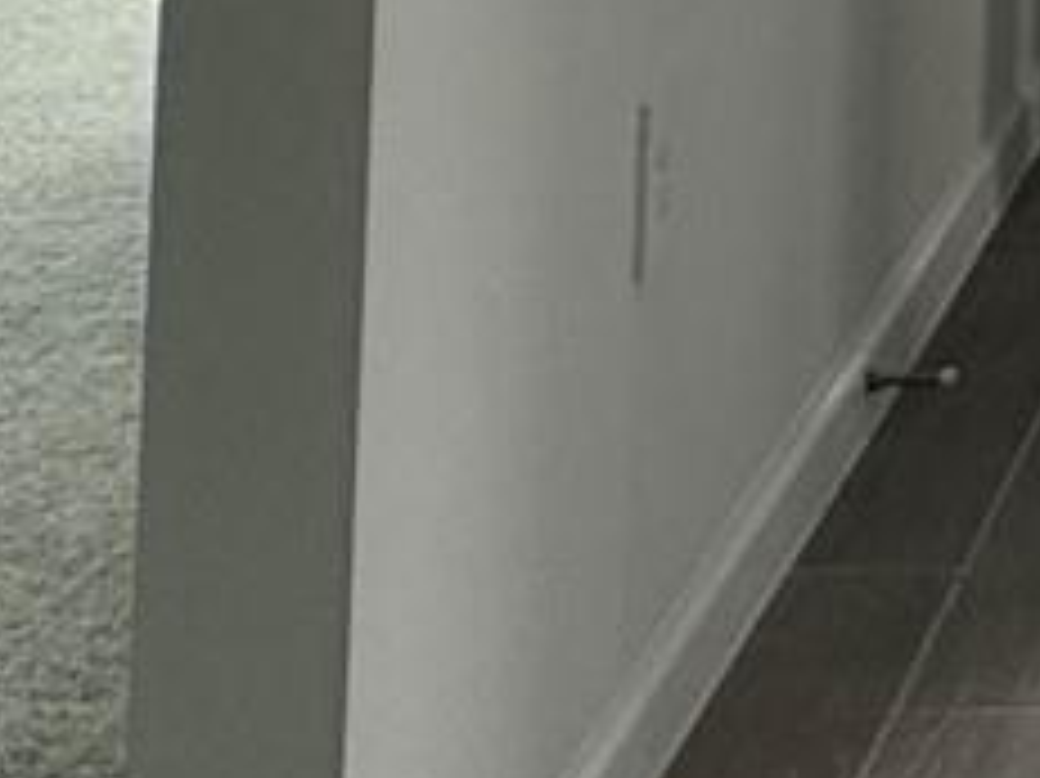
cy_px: -1066
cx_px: 1913
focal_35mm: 97
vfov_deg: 12.2
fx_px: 2913
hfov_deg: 16.6
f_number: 2.2
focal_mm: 2.22
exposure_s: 1/346
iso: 40
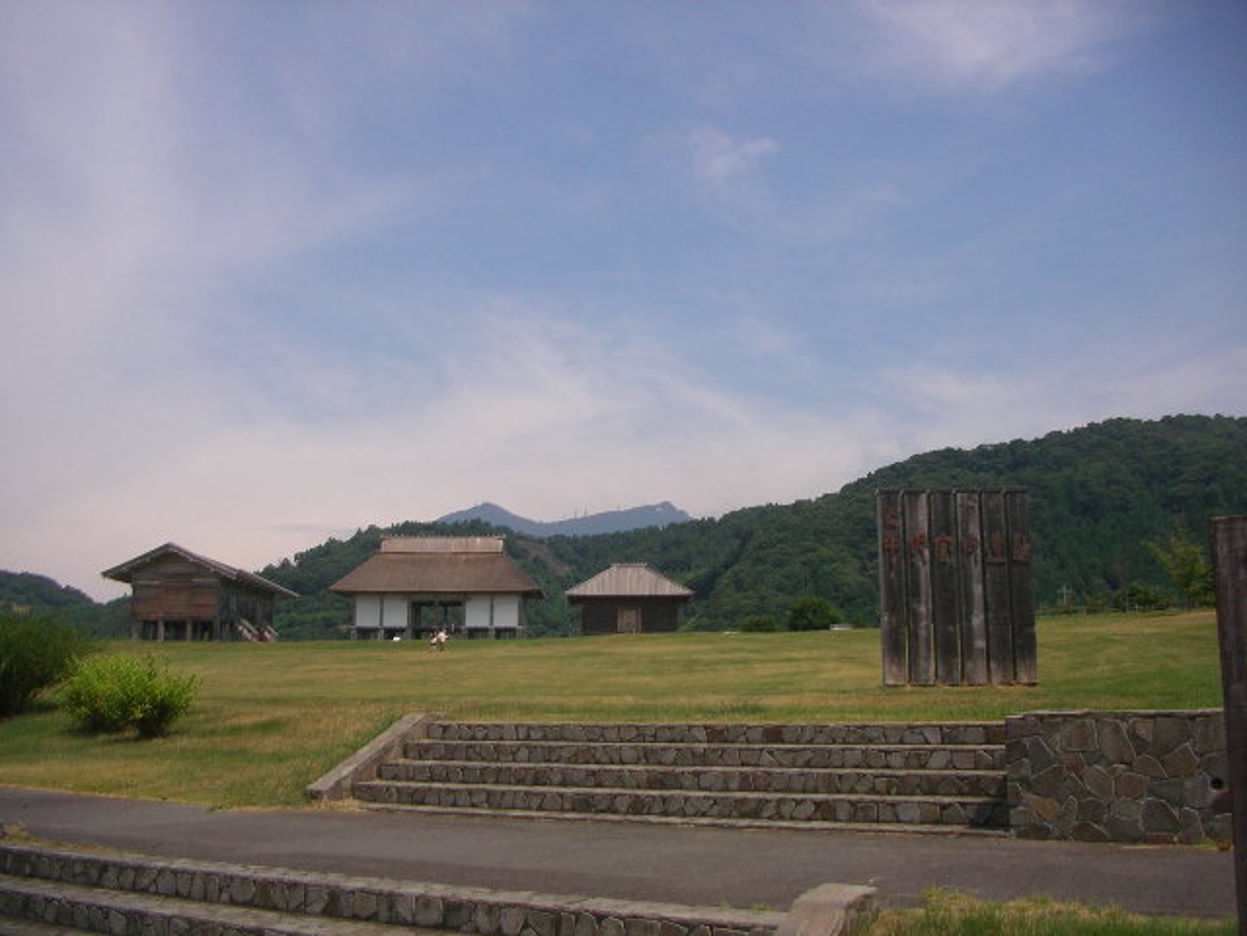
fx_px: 1333
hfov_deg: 50.1
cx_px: 624
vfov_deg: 38.7
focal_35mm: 37
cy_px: 468
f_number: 2.8
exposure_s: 1/400
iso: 50
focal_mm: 5.7
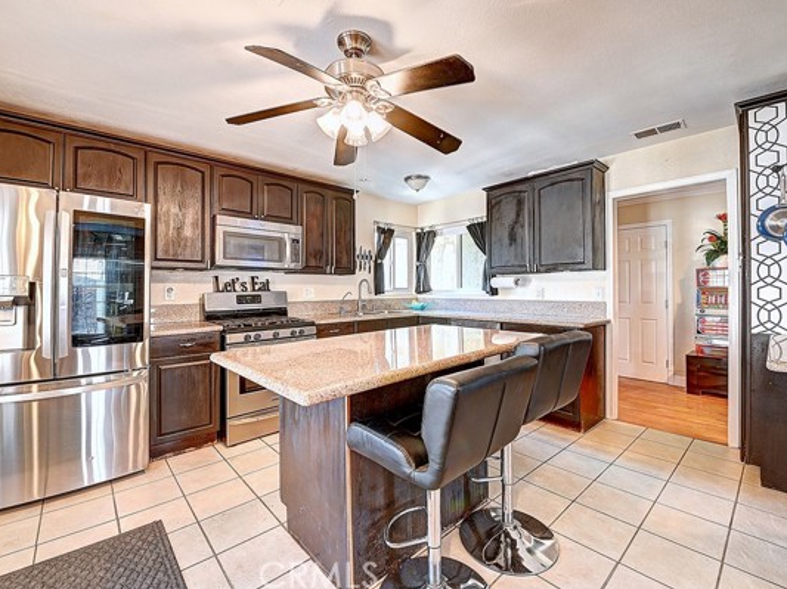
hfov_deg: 98.2
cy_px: 283
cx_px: 394
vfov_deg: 81.6
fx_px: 341
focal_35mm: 15
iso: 250
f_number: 8
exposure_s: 1/2.5
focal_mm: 13
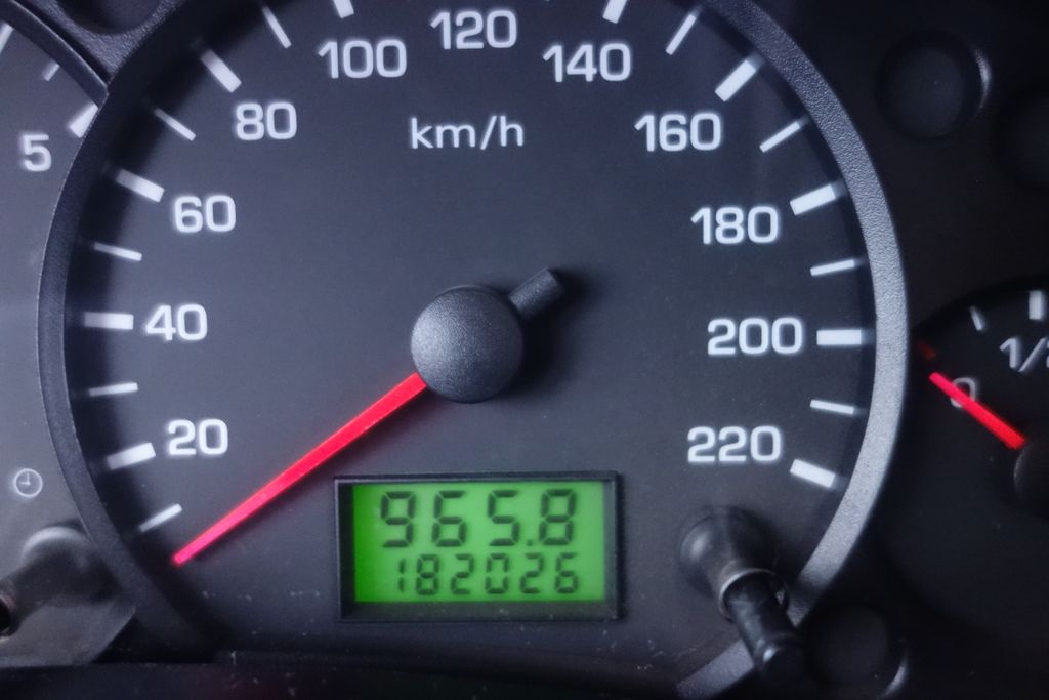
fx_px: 816
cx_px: 524
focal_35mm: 28
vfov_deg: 46.4
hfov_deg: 65.5
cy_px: 350
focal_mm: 10.4
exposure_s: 1/30
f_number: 1.8
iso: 2000
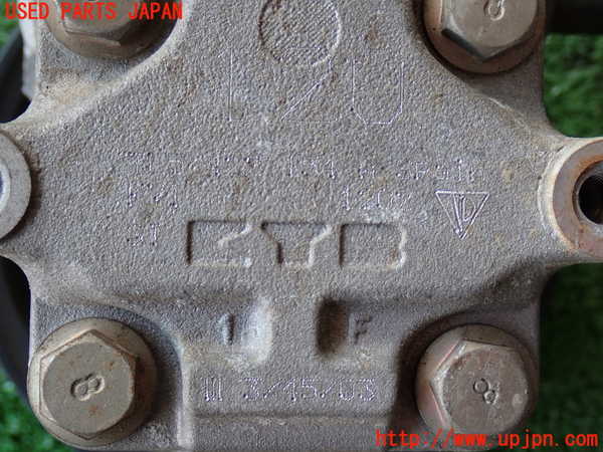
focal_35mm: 54
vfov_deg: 27.0
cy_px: 226
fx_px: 941
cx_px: 302
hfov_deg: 35.5
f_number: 3.3
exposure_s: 1/60
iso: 200
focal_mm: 9.65
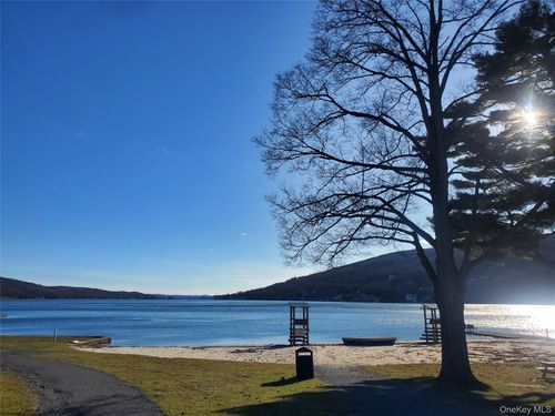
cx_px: 278
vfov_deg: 53.1
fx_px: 417
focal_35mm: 26
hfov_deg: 67.3
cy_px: 208
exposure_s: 1/2333
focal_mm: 4.3
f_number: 2.4
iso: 50
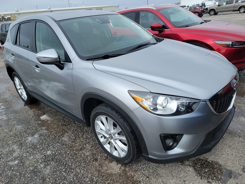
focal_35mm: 24
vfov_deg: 56.8
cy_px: 92
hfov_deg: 71.6
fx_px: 170
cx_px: 122
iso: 50
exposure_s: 1/577
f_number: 1.8
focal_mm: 6.7
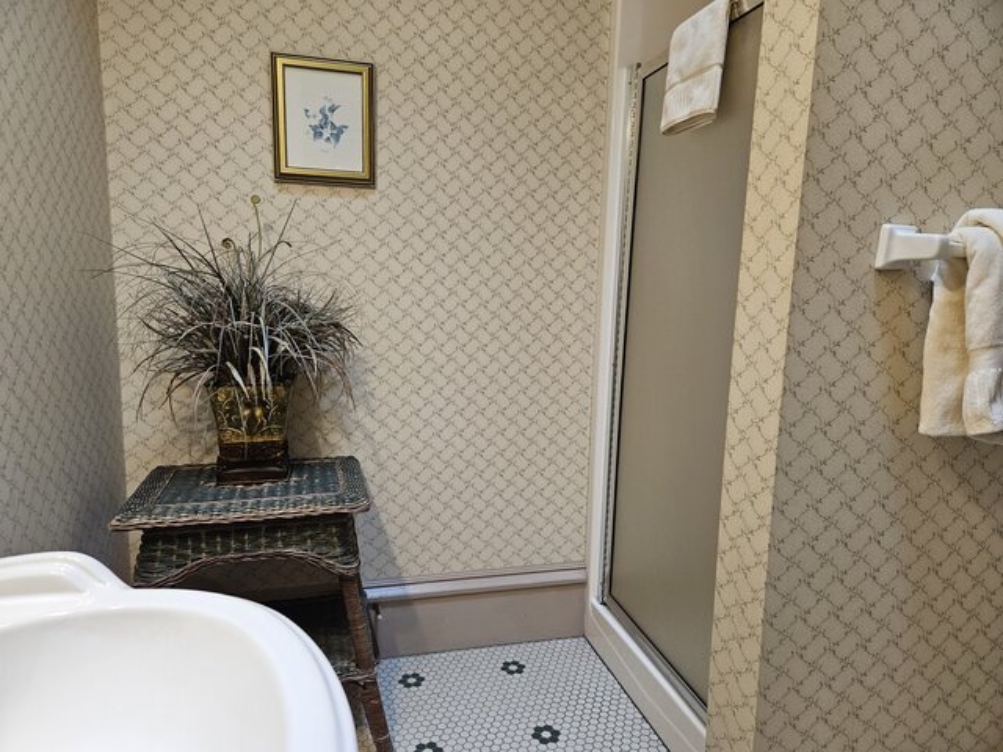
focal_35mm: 23
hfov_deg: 73.9
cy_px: 376
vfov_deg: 58.9
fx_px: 666
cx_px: 502
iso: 320
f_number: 1.8
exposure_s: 1/120
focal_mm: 5.4
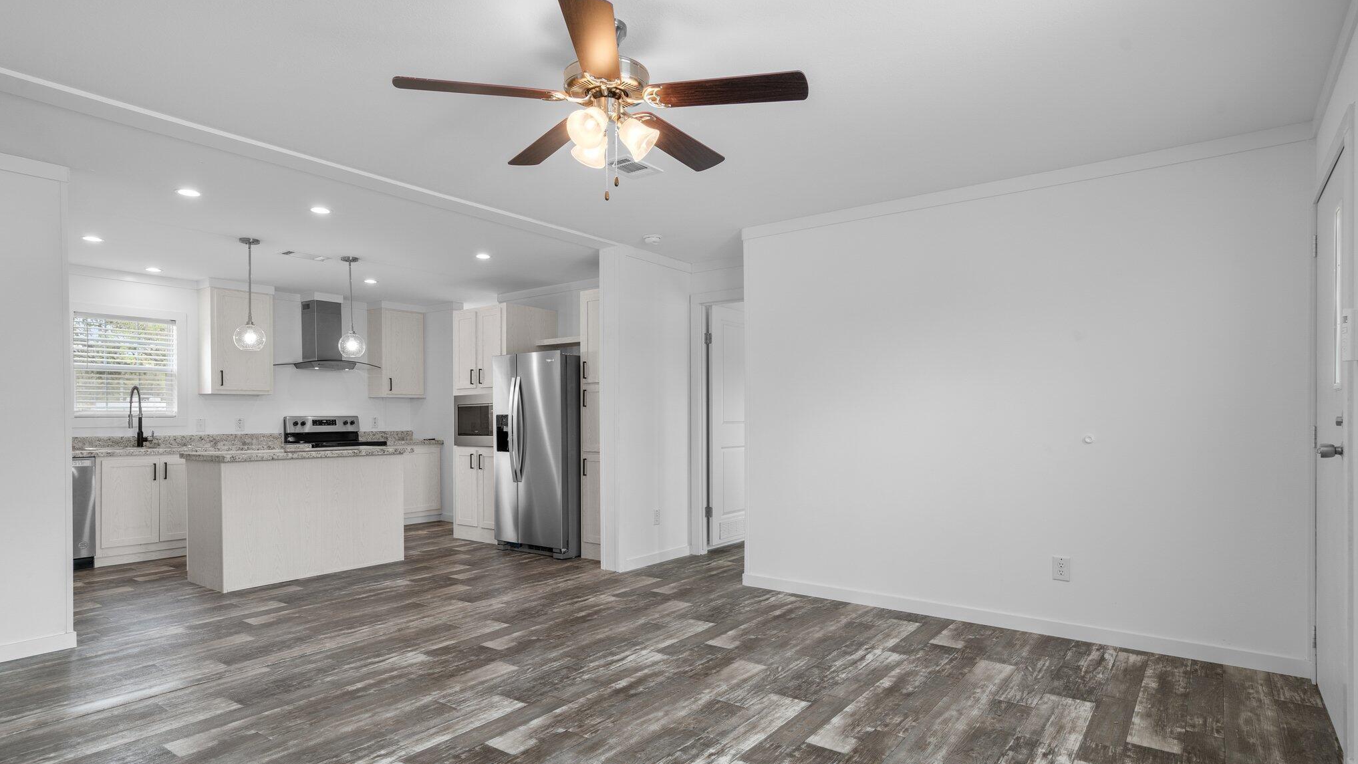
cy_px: 427
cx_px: 684
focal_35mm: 19
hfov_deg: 89.6
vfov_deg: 58.2
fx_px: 684
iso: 320
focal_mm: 18
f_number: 8
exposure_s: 1/1.67
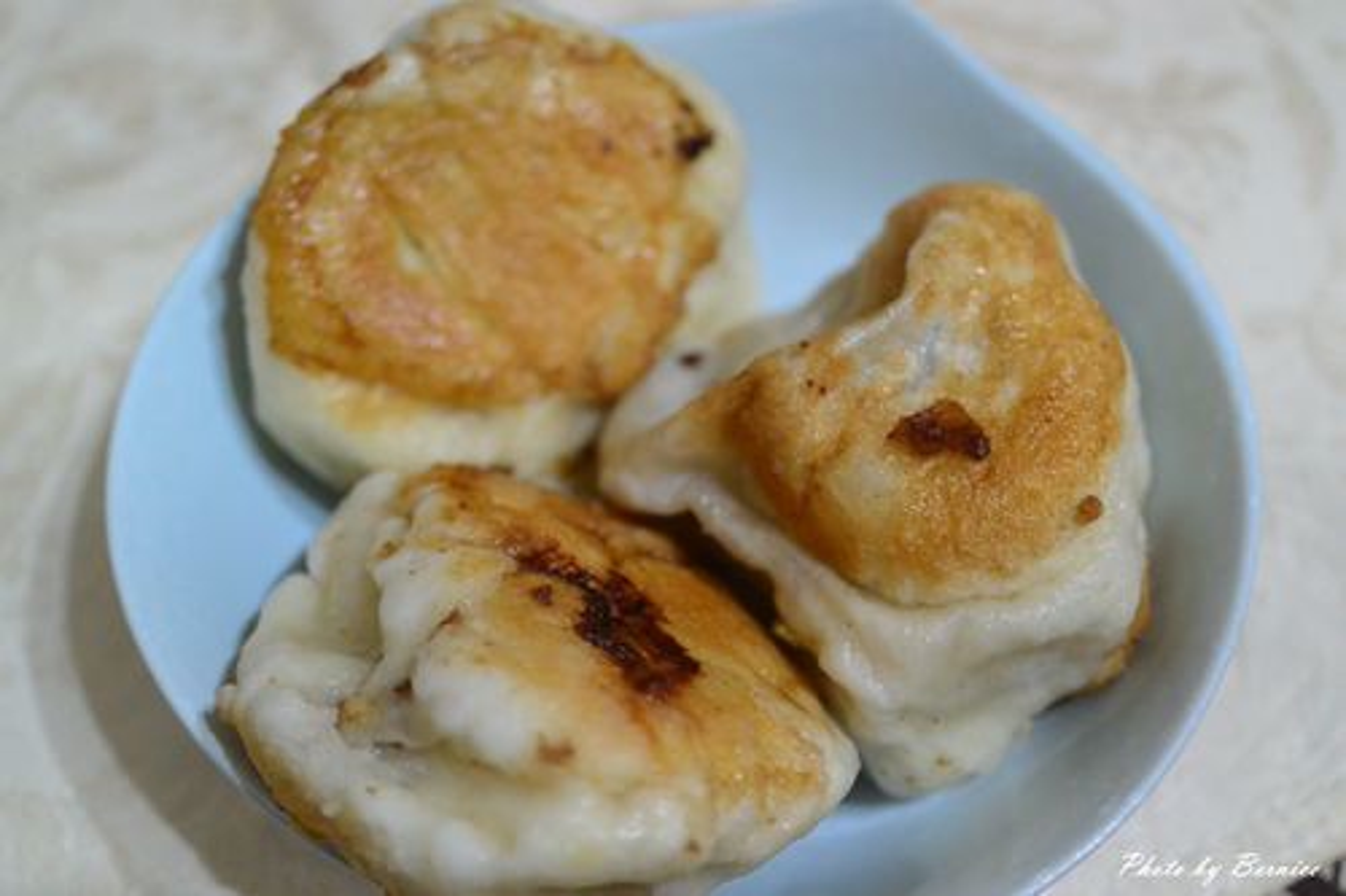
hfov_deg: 40.4
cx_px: 673
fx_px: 1831
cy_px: 448
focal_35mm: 49
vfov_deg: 27.5
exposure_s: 1/80
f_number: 1.8
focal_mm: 18.5
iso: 800
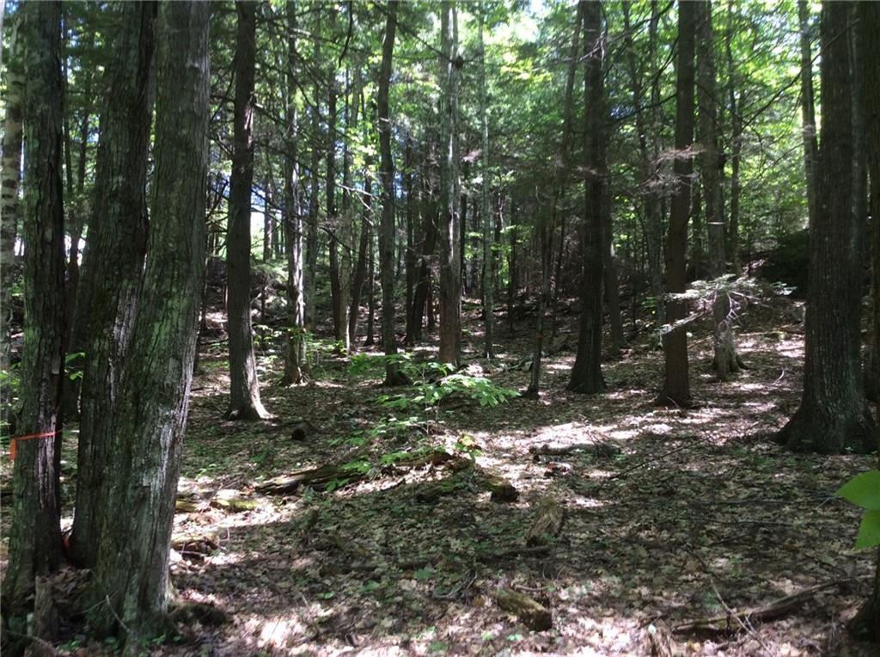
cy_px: 328
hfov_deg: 56.9
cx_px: 440
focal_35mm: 32
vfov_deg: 44.0
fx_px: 812
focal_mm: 3.3
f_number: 2.4
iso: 32
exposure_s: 1/40
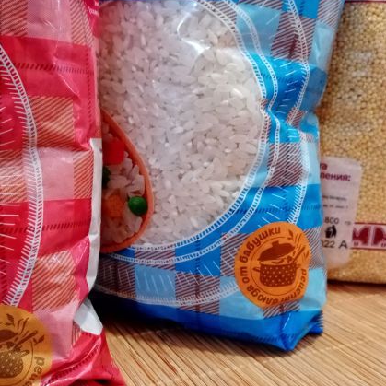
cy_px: 182
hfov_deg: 41.1
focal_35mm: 40
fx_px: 505
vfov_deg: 41.8
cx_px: 114
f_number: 1.8
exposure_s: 1/20
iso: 732
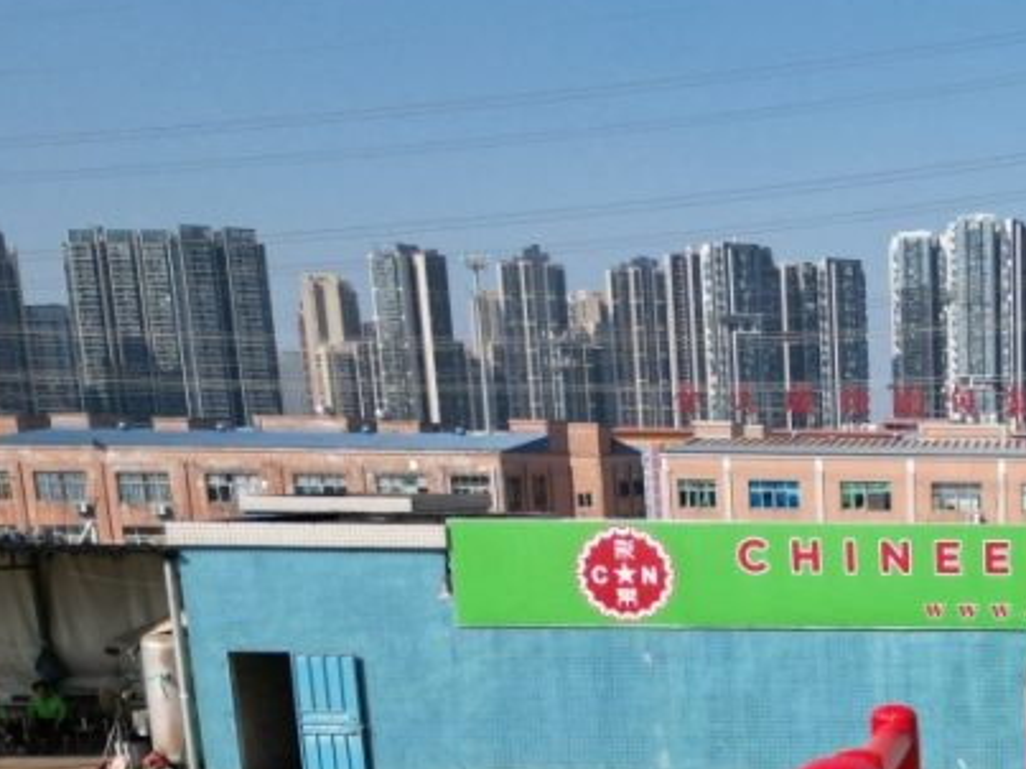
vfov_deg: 22.1
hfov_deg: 28.8
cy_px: 942
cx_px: 1118
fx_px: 1807
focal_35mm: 61
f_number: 1.7
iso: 120
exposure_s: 1/4000
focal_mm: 6.72
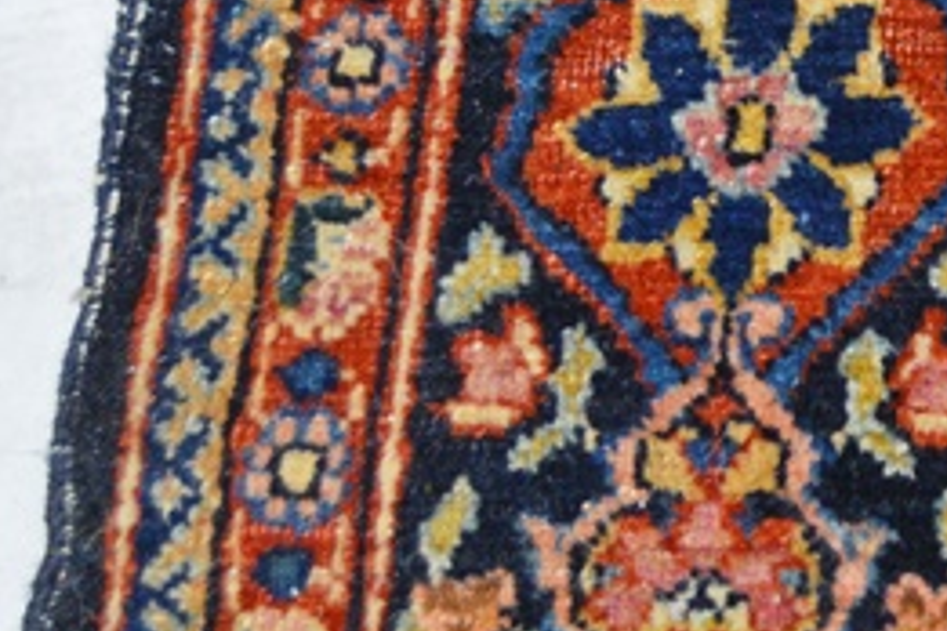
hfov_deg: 15.6
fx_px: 3262
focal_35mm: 124
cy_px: 25
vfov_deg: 11.0
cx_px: 1274
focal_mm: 24
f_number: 4
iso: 800
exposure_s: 1/60
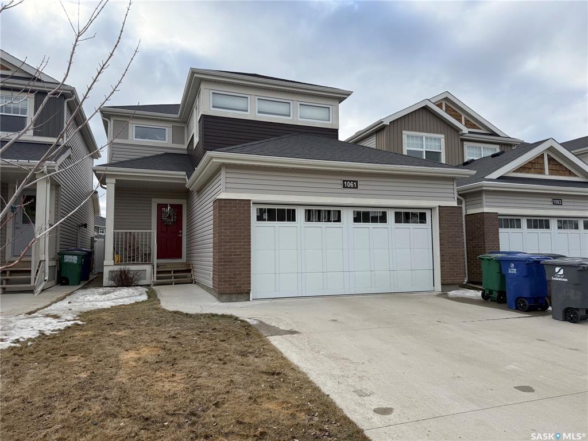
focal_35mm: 24
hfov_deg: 71.6
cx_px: 294
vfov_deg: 56.8
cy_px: 220
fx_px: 408
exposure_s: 1/3759
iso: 100
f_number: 1.78
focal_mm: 6.76
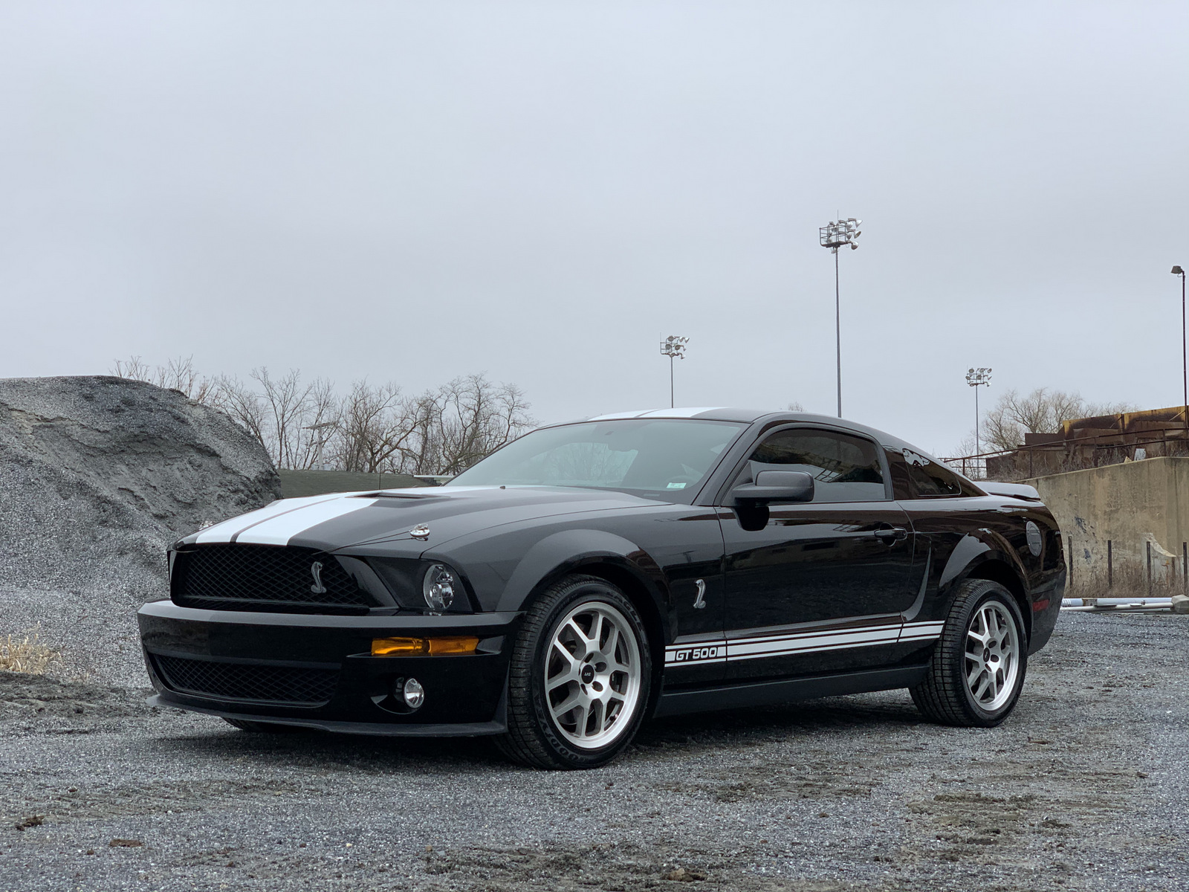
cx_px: 594
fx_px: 1786
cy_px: 446
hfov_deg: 36.8
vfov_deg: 28.0
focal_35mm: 52
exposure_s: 1/384
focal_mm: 6
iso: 16
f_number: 2.4
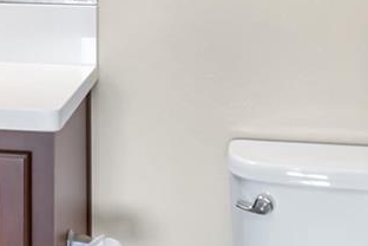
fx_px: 864
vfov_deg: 15.6
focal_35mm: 85
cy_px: -46
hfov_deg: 23.0
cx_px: -4
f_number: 7.1
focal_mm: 11
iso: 800
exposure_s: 1/13
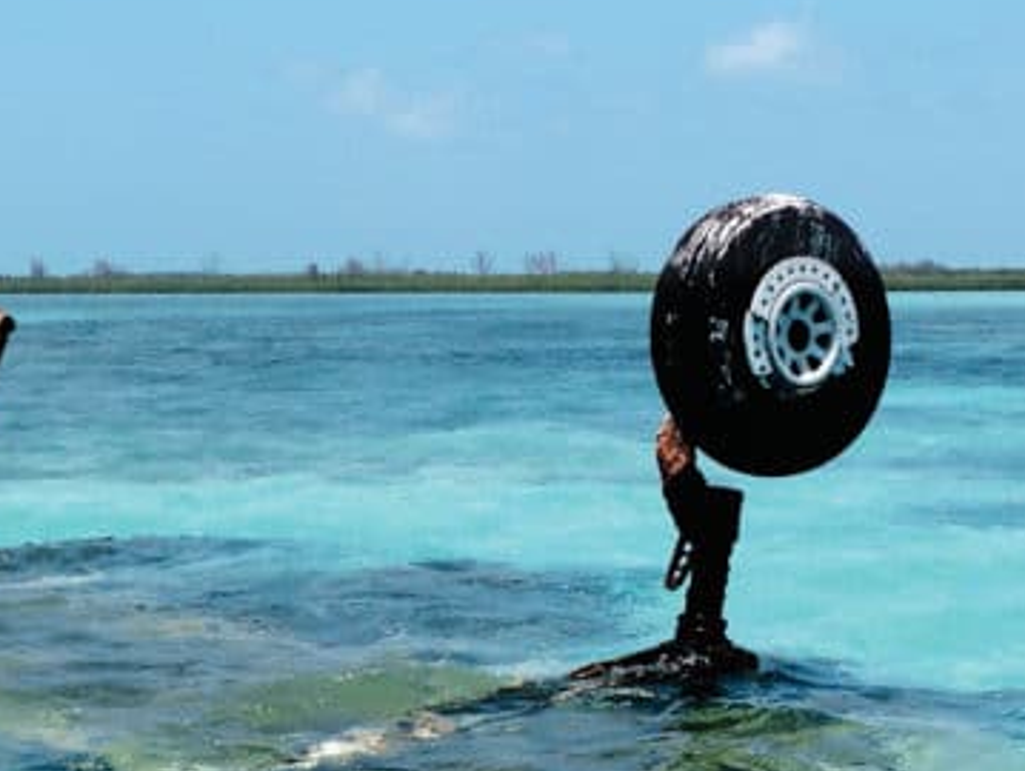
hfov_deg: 20.8
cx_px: 340
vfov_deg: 15.7
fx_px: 2786
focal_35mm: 94
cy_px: 548
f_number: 2.4
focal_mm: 4.13
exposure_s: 1/2358
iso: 50
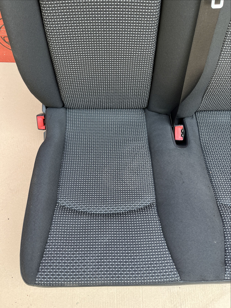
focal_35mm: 26
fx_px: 231
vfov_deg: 67.3
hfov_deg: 53.1
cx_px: 116
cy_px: 154
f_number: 1.6
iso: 64
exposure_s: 1/122
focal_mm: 5.1
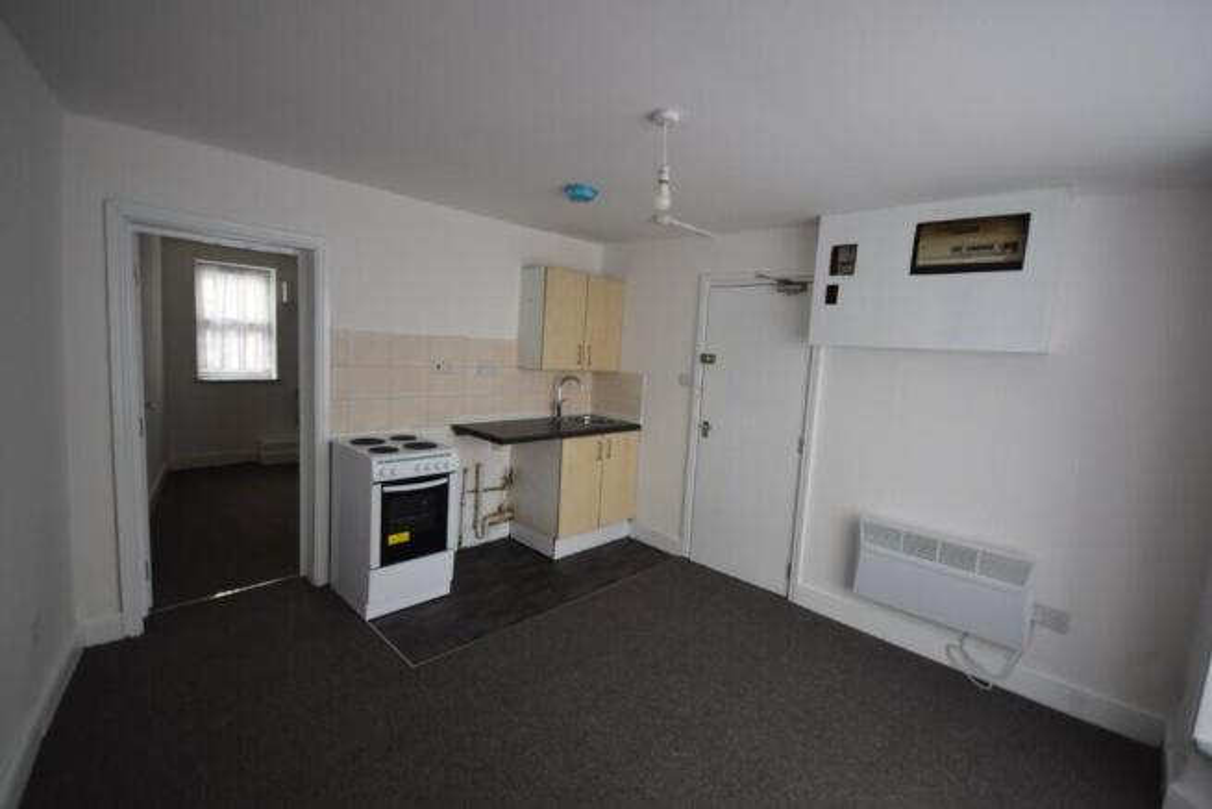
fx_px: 505
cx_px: 606
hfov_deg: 100.4
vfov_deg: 77.4
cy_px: 404
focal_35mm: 15
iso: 400
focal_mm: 10
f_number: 4.5
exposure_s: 1/80
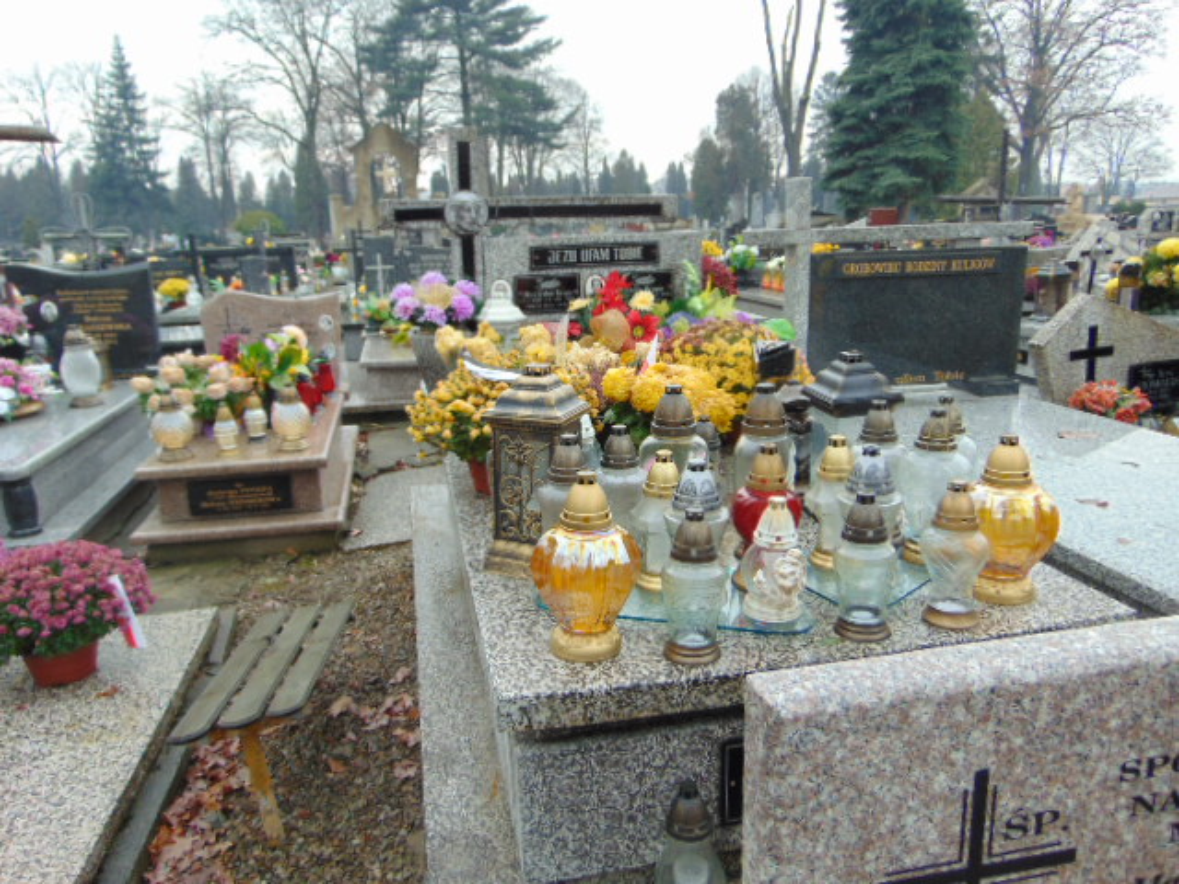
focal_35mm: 25
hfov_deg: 69.4
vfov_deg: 54.9
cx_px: 590
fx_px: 851
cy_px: 442
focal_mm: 4.5
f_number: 3
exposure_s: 1/80
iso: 80
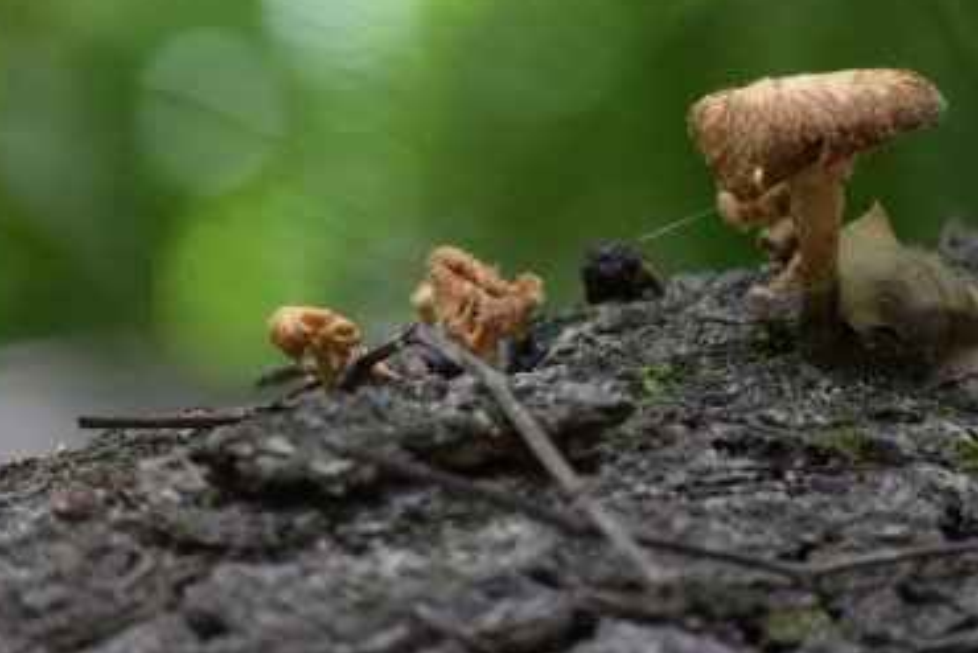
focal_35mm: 471
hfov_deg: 4.4
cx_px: 478
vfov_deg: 2.9
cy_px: 143
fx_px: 12800
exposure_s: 1/125
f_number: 5.6
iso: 640
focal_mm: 190
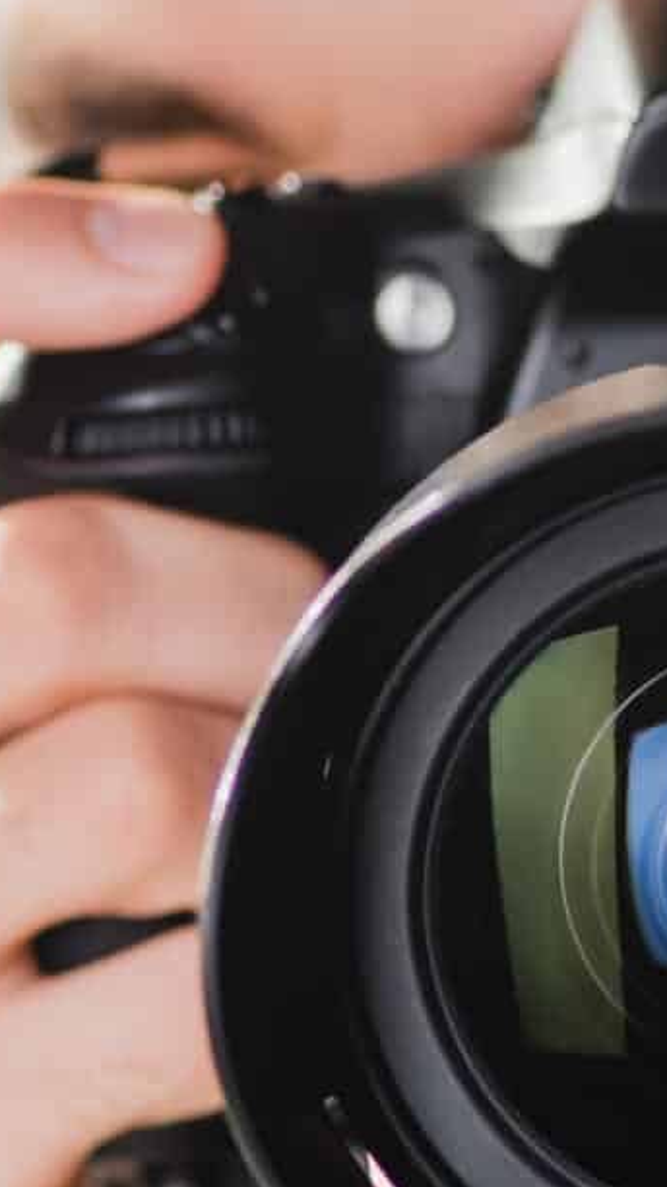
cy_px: 1055
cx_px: 1520
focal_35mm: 539
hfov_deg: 2.2
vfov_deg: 4.0
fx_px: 16957
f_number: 4
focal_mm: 105
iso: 160
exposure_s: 1/200
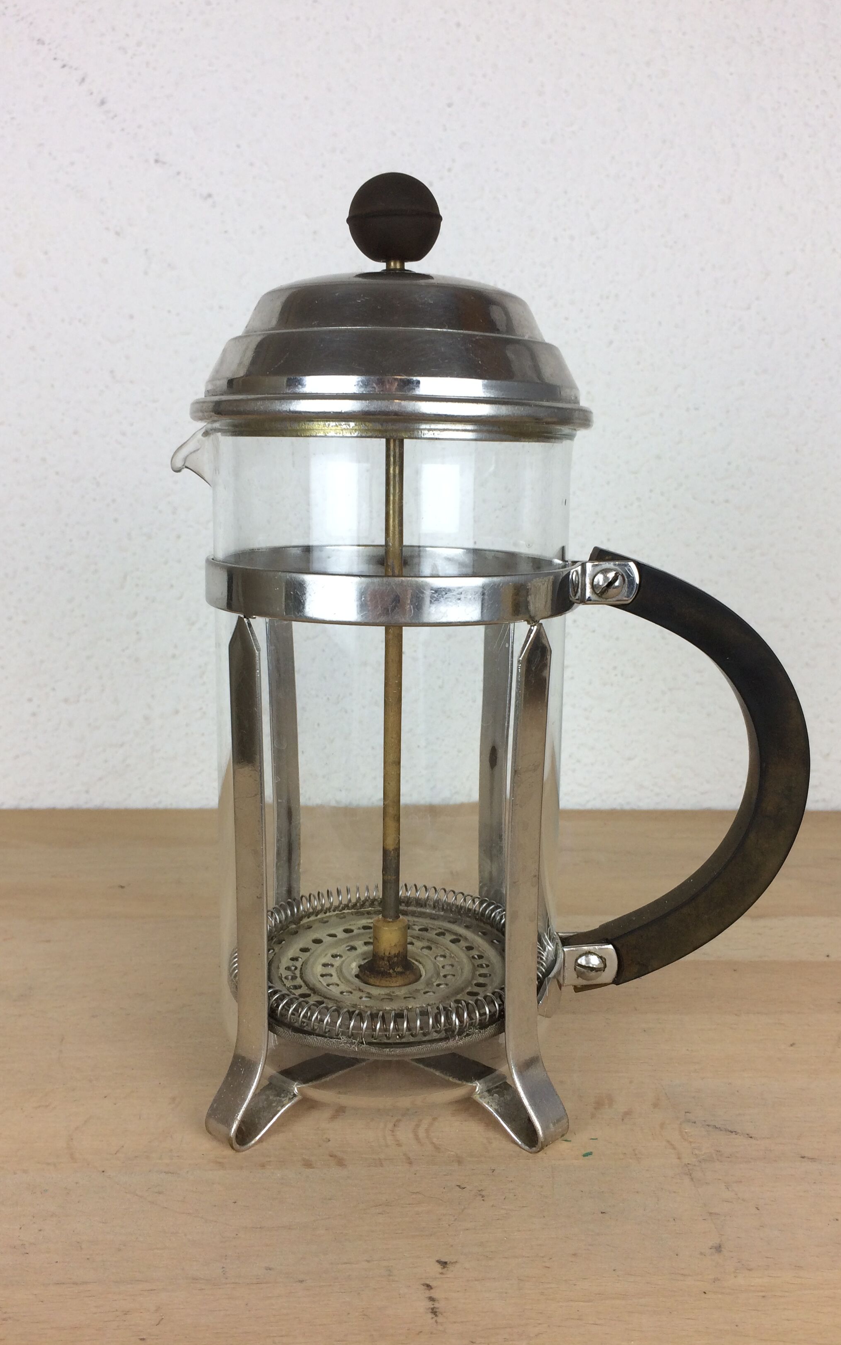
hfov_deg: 40.6
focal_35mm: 31
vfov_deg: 61.2
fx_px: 1137
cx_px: 428
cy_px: 670
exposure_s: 1/100
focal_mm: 4.15
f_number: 2.2
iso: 50
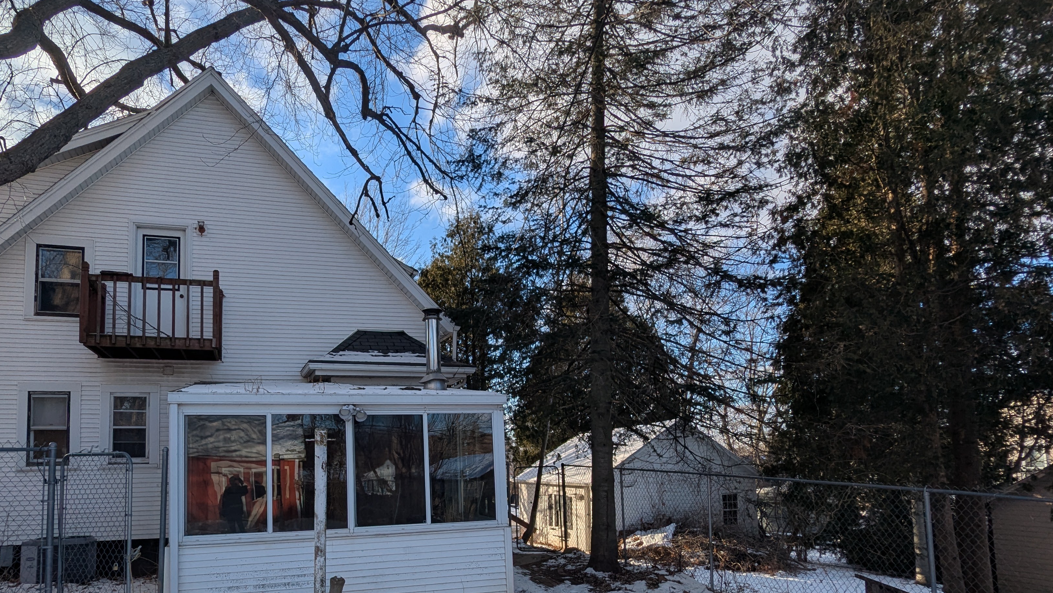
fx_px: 614
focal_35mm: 22
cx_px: 423
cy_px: 414
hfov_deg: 80.3
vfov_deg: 50.2
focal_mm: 2.35
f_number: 2.2
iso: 34
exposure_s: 1/1479
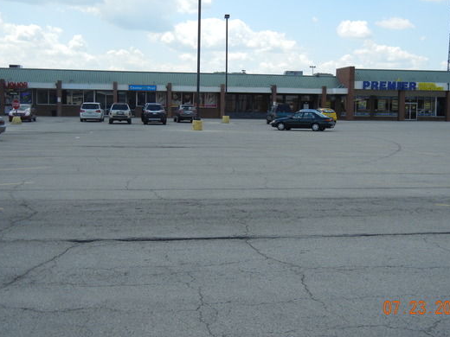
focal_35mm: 48
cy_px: 143
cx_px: 225
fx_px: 624
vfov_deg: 30.2
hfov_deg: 39.7
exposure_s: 1/317
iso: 160
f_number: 7.4
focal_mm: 7.1
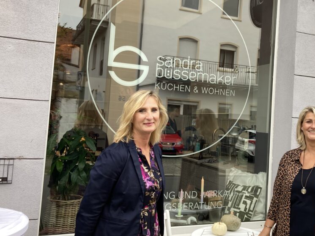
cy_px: 97
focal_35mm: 44
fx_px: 400
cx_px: 234
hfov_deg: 41.7
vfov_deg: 32.8
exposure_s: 1/100
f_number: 1.8
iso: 32
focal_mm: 3.99
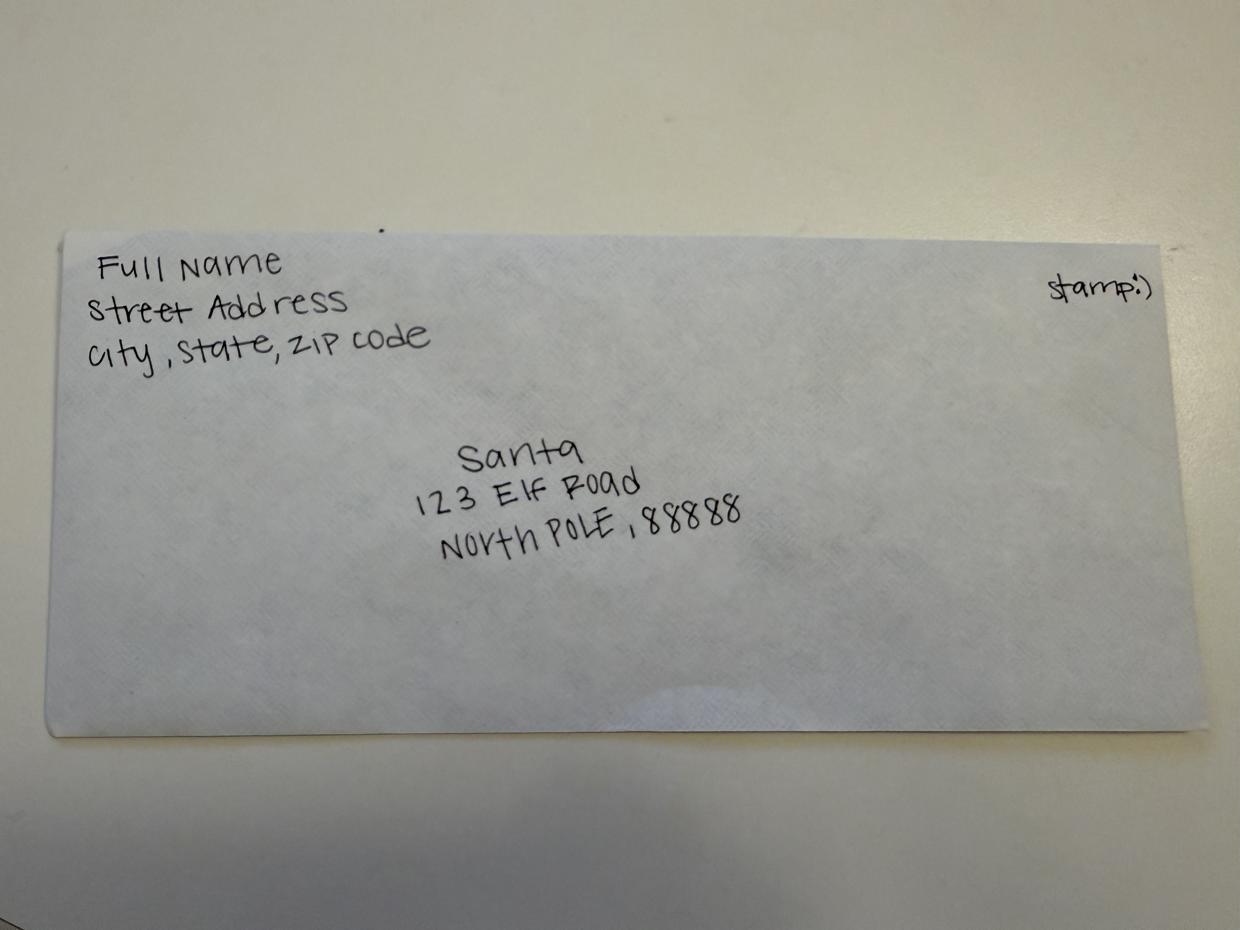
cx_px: 620
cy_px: 465
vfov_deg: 56.8
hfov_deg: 71.6
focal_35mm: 24
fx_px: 860
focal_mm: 2.22
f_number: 2.2
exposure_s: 1/120
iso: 200
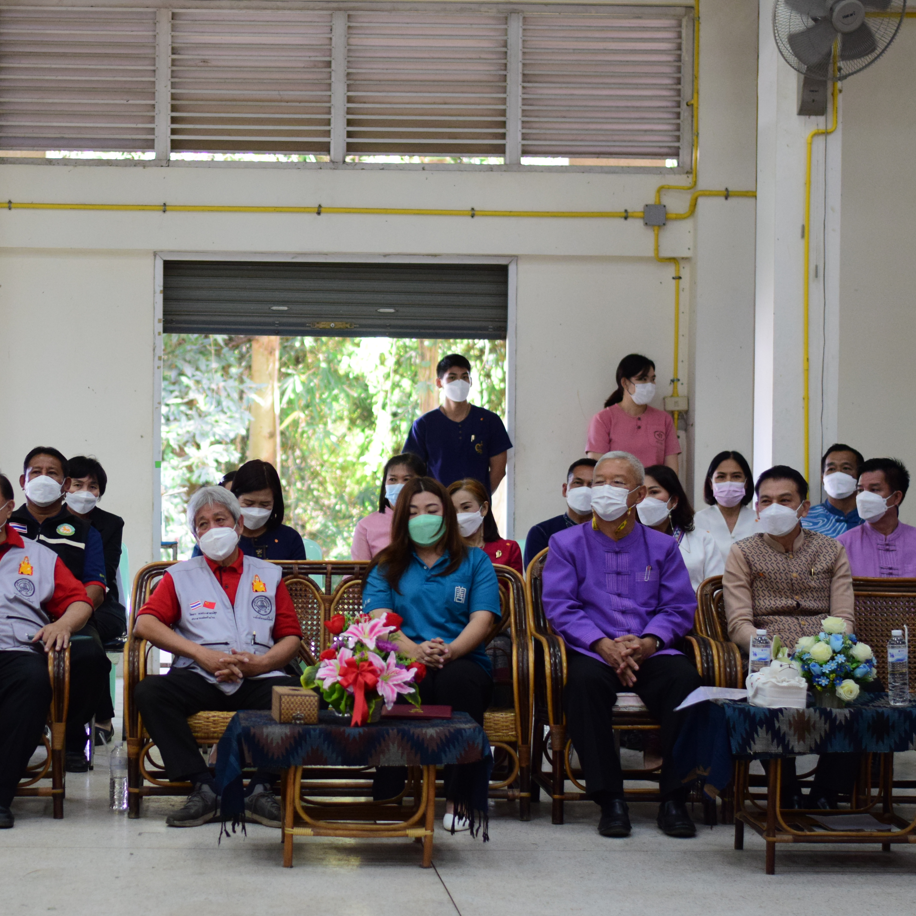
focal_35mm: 96
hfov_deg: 18.0
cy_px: 460
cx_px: 276
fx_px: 2874
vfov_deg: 18.1
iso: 1600
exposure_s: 1/800
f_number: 2
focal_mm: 50
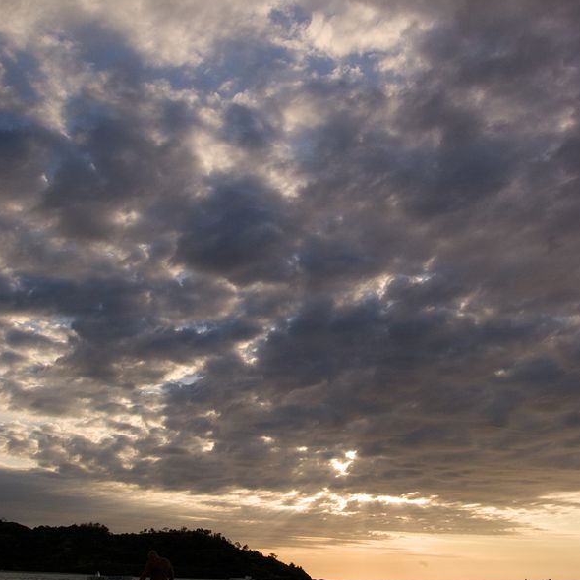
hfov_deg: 47.2
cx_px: 292
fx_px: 663
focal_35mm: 35
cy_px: 337
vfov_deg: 47.0
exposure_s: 1/250
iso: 200
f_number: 16
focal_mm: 18
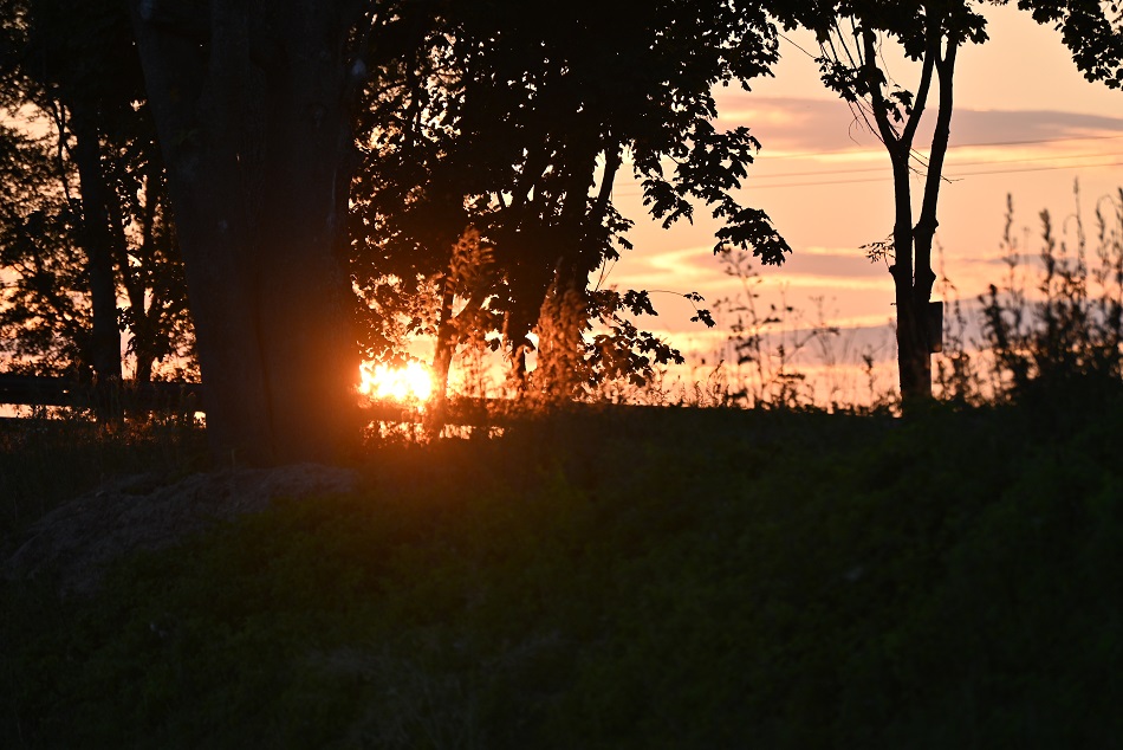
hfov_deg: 6.9
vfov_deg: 4.6
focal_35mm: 300
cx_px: 562
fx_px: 9361
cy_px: 375
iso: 180
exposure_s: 1/500
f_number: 5.6
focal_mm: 300
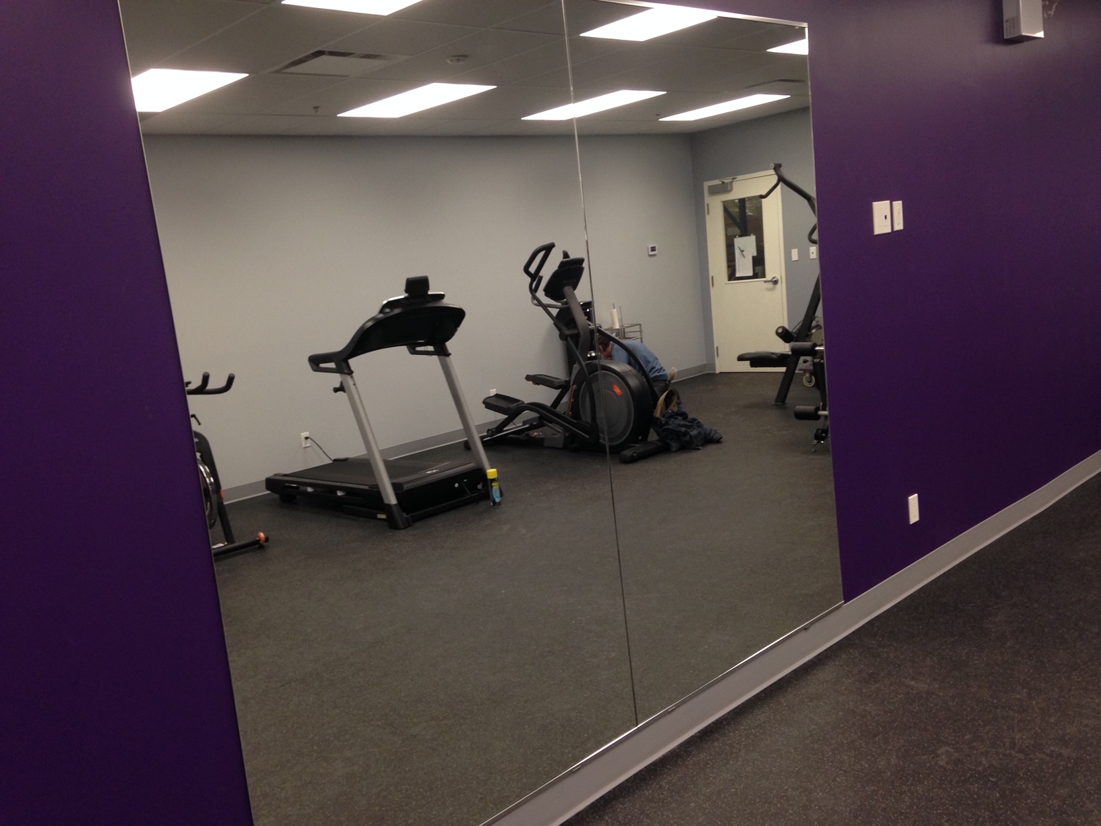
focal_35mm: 33
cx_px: 550
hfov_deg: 55.4
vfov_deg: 42.9
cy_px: 413
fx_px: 1050
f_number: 2.4
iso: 100
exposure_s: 1/20
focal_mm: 4.12
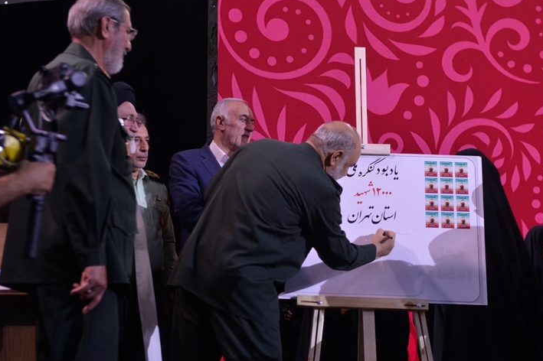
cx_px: 302
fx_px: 1191
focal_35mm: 79
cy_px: 188
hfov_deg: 25.7
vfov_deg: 17.3
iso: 500
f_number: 5
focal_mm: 70
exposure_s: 1/100
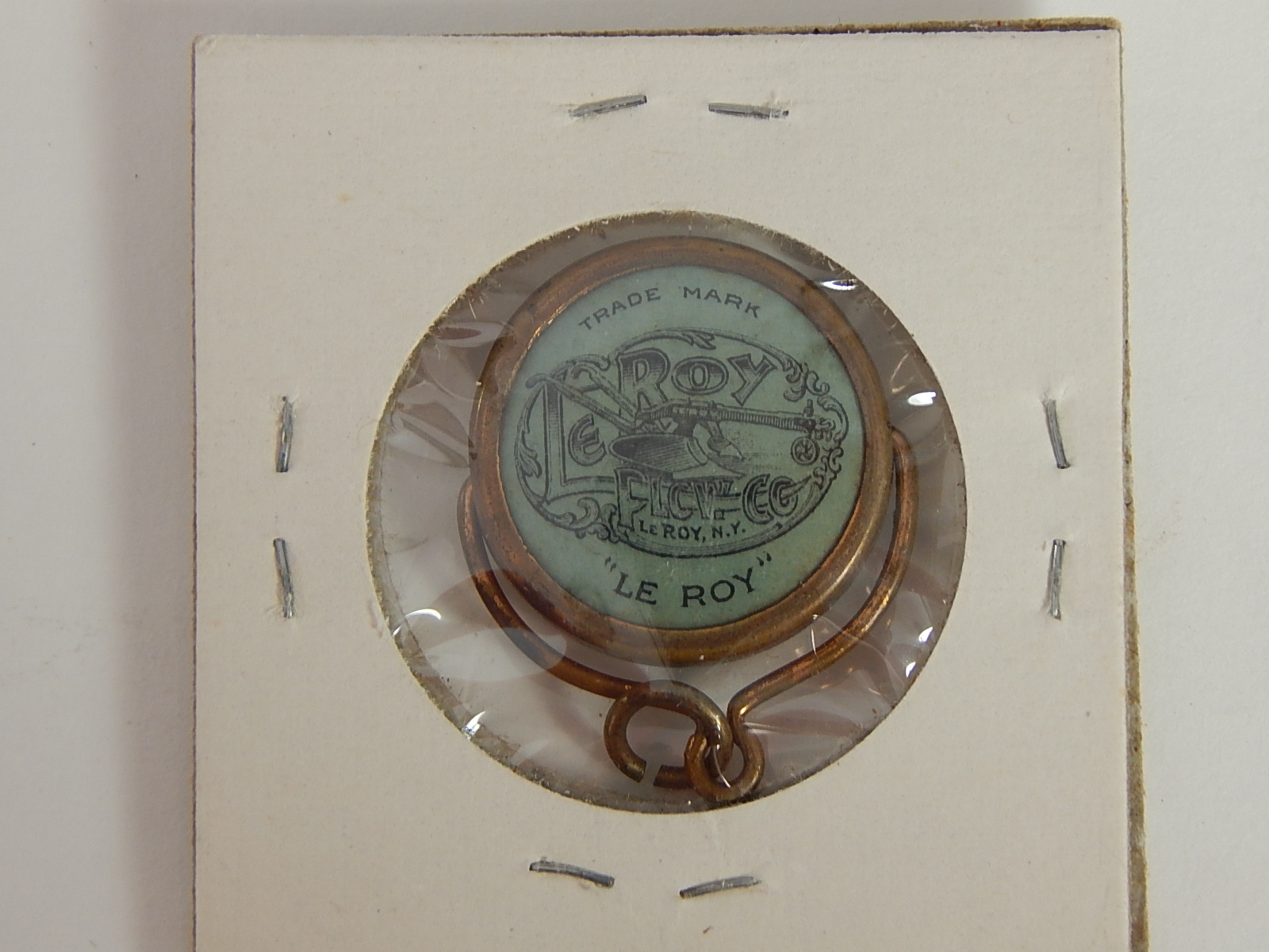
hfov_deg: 10.9
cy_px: 476
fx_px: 6672
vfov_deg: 8.2
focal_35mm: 182
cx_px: 634
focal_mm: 32.8
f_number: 5.3
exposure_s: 1/30
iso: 140
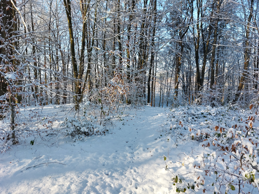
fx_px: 187
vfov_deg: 54.9
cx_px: 130
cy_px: 97
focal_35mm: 25
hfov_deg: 69.4
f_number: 1.8
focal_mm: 5.23
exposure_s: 1/241
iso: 25
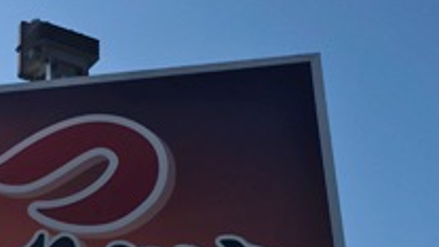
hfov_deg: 21.6
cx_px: -38
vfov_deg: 11.8
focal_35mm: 94
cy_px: 460
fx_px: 1094
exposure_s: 1/4000
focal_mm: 3.99
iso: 20
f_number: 1.8
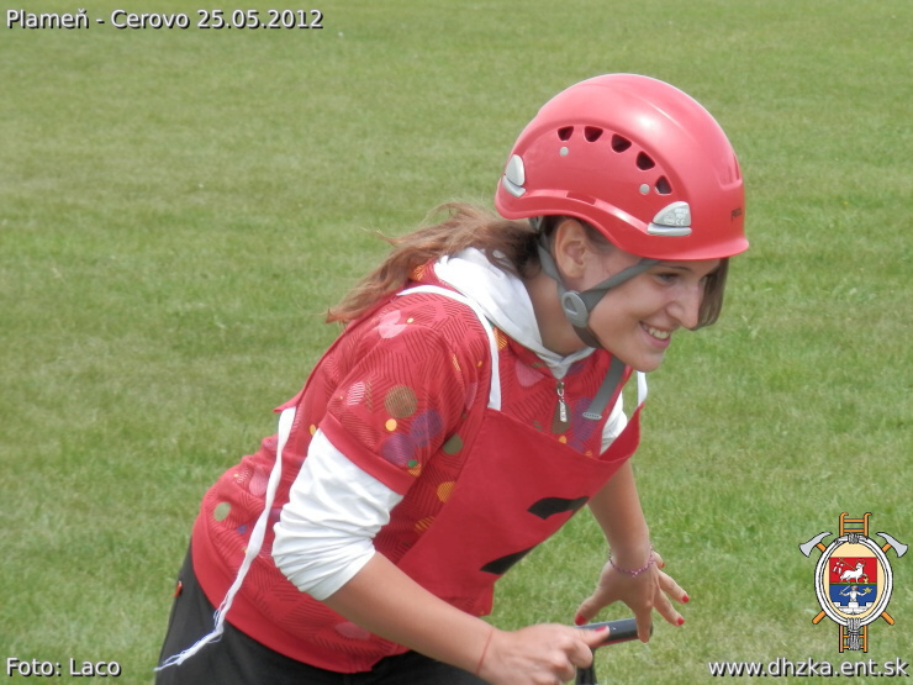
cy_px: 342
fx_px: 4062
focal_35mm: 154
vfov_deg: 9.6
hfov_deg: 12.8
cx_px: 456
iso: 80
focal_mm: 27.5
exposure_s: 1/160
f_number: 5.5
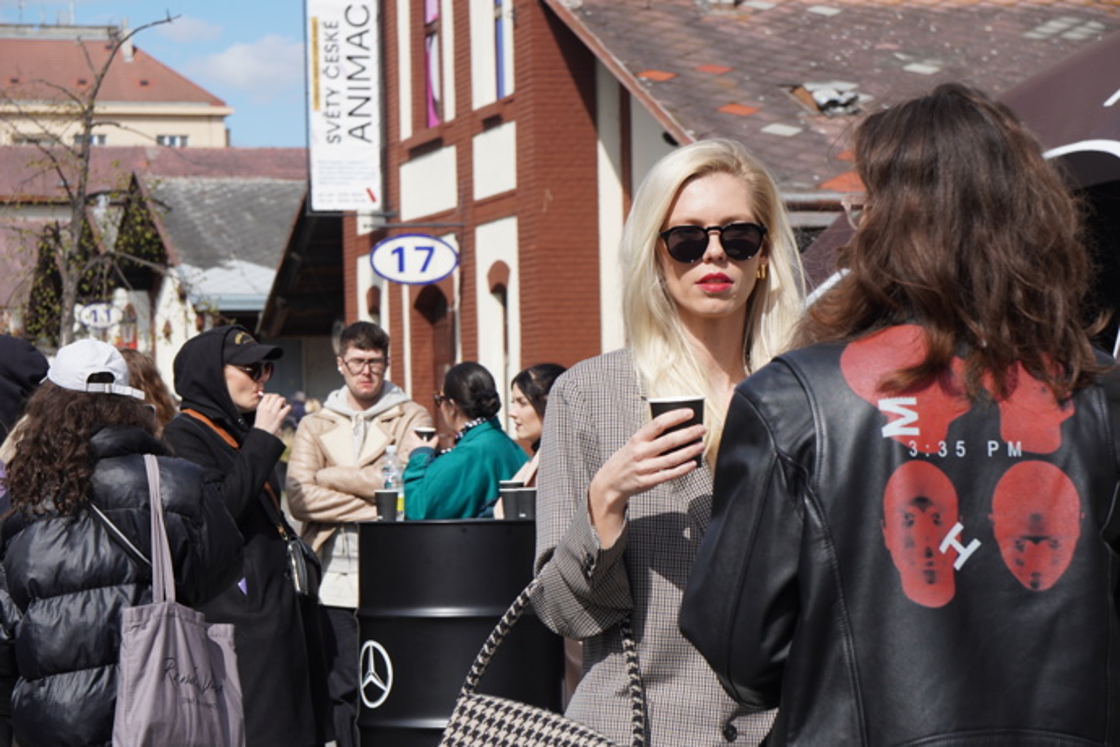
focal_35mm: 105
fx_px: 3266
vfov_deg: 13.0
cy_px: 374
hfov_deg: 19.5
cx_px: 560
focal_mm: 70
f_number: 7.1
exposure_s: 1/640
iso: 160
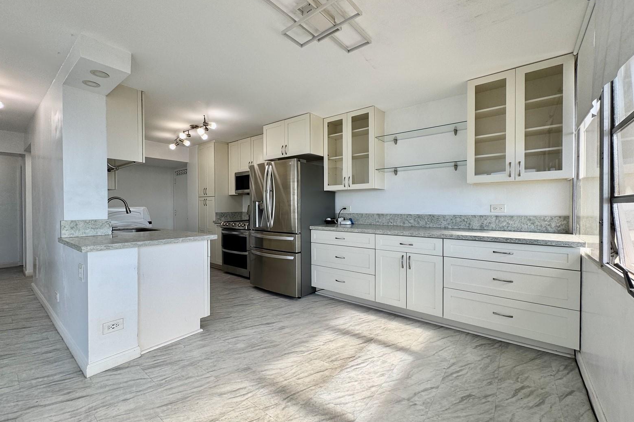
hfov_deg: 100.4
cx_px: 313
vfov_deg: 77.3
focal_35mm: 15
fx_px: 264
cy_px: 208
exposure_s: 1/283
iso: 40
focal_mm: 2.22
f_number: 2.2
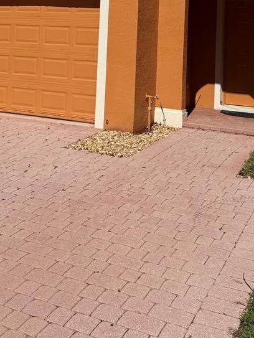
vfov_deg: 33.3
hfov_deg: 27.4
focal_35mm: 53
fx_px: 518
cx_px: 86
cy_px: 4
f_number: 1.78
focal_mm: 6.76
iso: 80
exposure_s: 1/11905
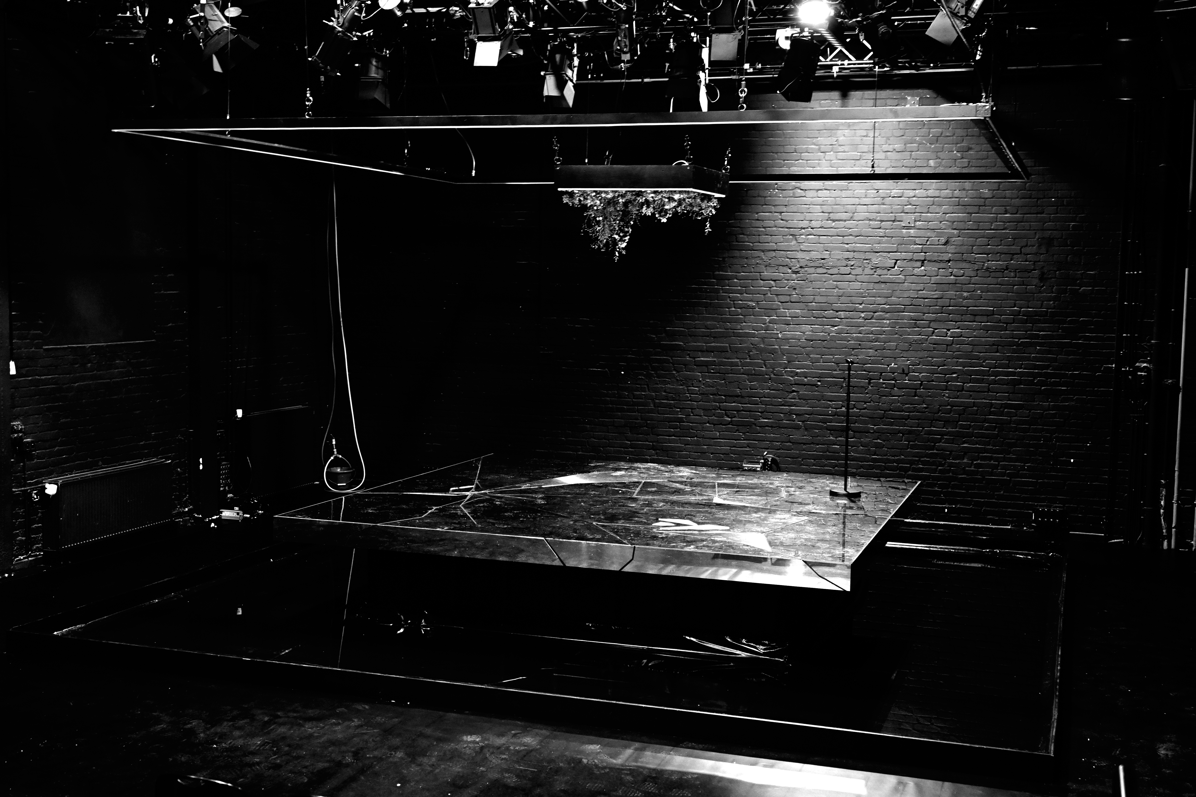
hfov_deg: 46.4
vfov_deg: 31.9
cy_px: 398
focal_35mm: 42
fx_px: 1395
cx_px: 598
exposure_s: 1/60
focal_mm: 28
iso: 800
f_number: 2.8
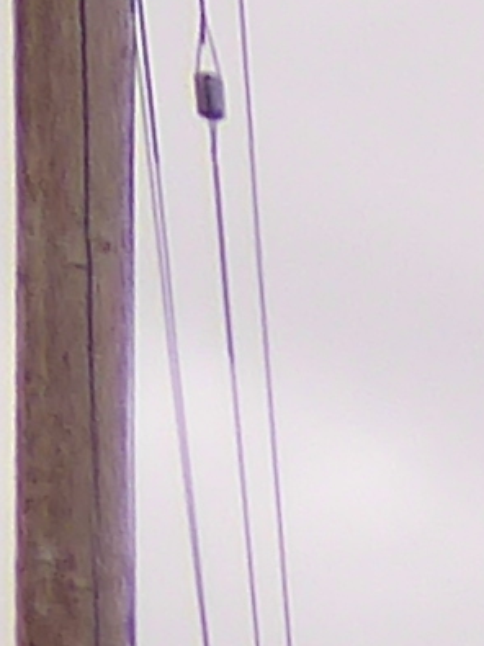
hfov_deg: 4.3
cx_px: 3161
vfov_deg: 6.6
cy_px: 2380
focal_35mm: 253
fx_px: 4719
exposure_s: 1/200
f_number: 3.3
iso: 80
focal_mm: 4.3
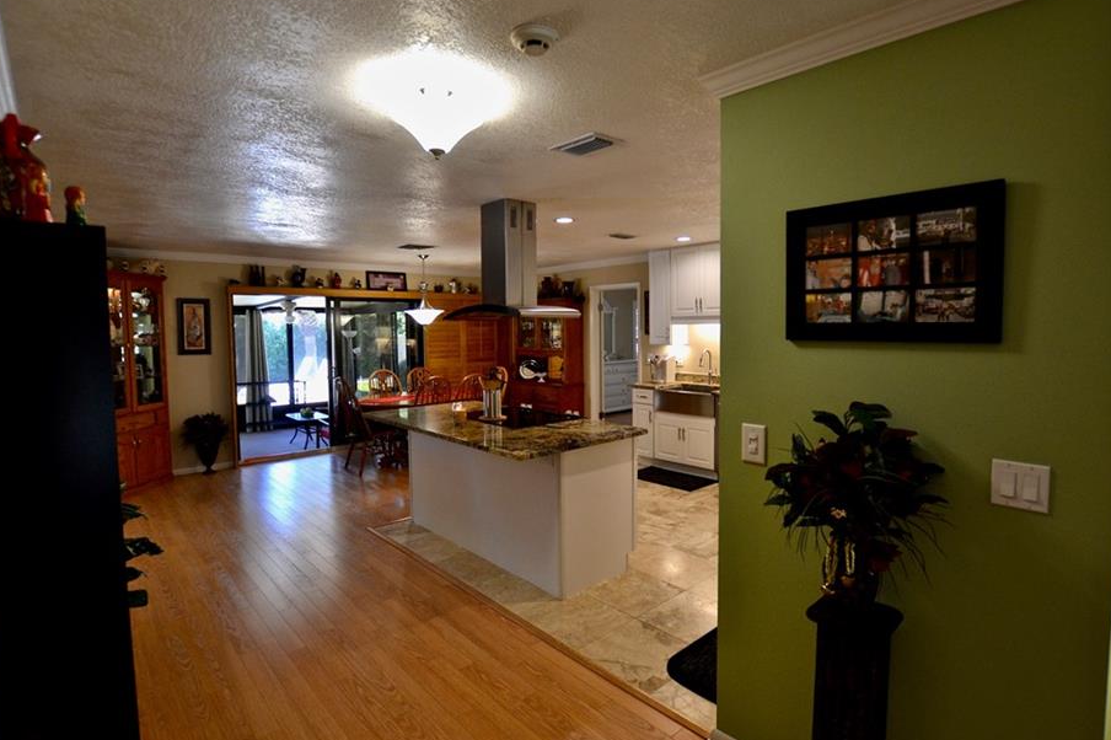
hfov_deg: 93.3
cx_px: 571
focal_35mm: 17
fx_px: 524
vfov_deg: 70.4
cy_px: 361
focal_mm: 10
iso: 400
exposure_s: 1/60
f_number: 3.5
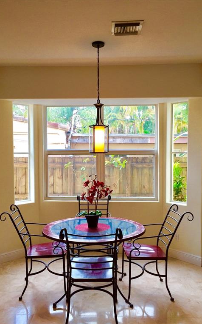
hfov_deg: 40.5
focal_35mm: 31
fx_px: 273
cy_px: 162
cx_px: 89
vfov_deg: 61.2
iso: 40
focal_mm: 4.15
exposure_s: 1/60
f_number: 2.2
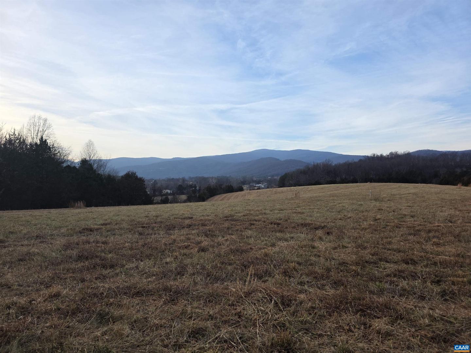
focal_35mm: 23
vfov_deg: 58.9
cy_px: 176
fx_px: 313
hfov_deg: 73.9
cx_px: 236
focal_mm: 6.3
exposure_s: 1/1445
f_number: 1.7
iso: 80
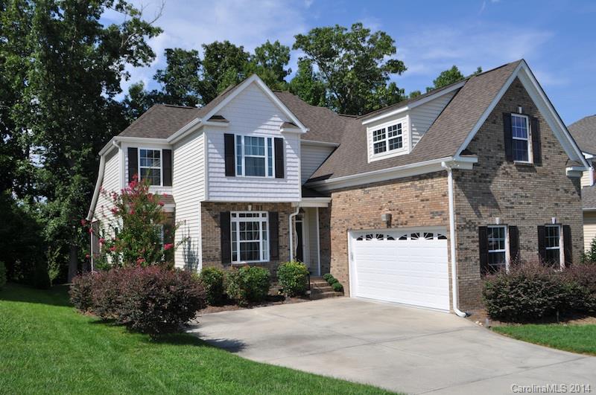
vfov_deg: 43.5
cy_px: 198
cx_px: 298
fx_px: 496
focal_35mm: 30
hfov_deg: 62.0
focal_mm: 20
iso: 200
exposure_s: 1/400
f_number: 10
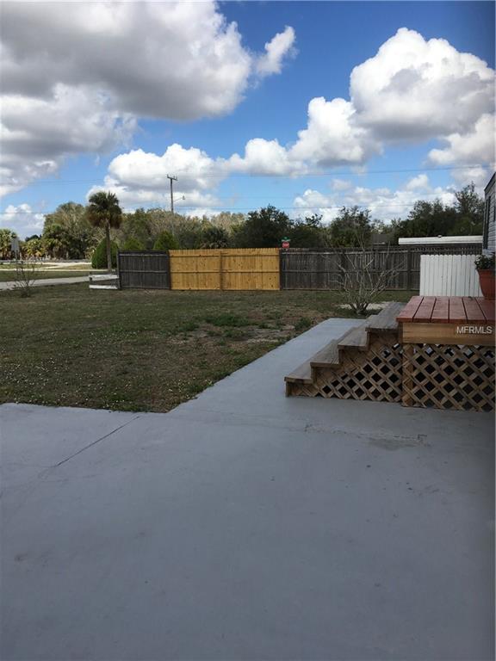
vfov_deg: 61.7
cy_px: 330
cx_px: 248
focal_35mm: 29
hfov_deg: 48.2
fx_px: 554
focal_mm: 4.15
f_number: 2.2
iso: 25
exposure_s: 1/2198
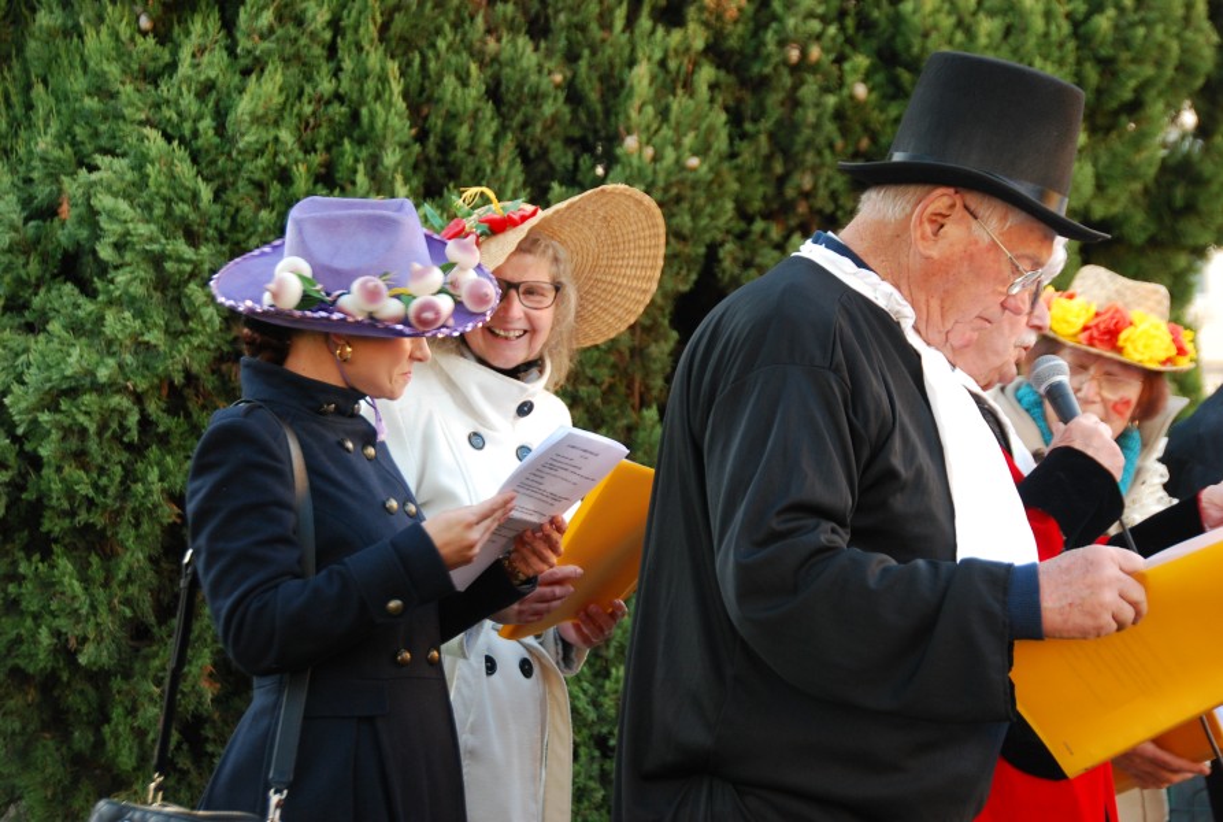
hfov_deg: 20.9
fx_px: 3320
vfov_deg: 14.1
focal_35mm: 98
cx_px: 612
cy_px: 411
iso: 400
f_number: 5
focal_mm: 65
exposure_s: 1/60
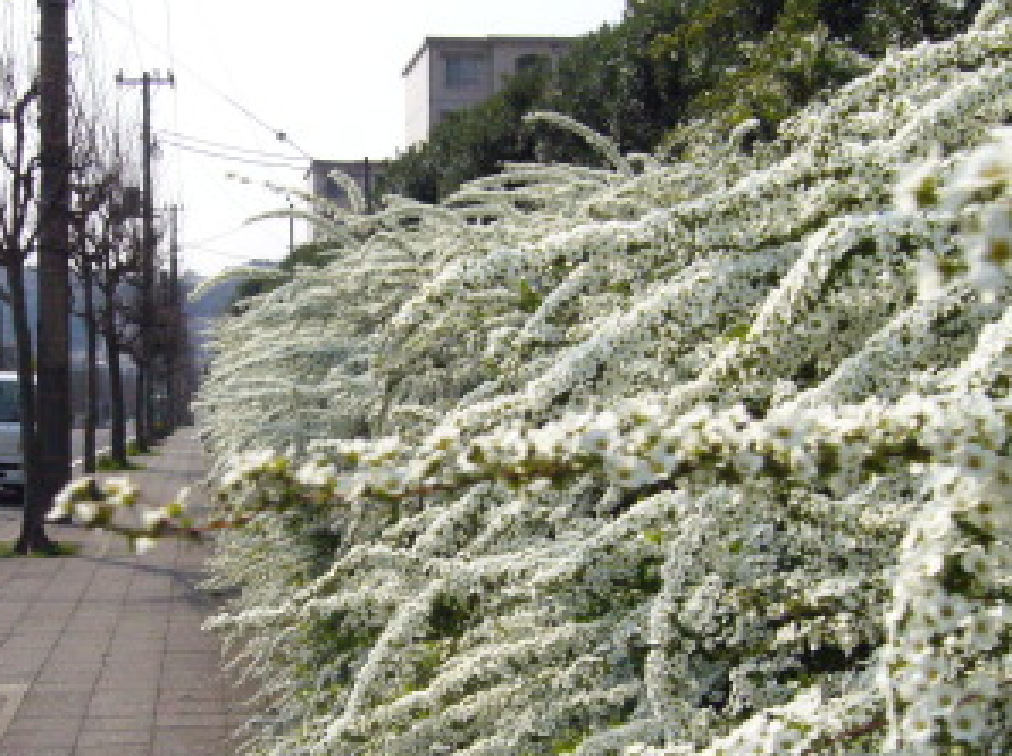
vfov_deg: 24.7
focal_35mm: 59
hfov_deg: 32.6
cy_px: 461
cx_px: 371
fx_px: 1723
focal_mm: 5.8
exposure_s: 1/2000
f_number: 5.6
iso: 400
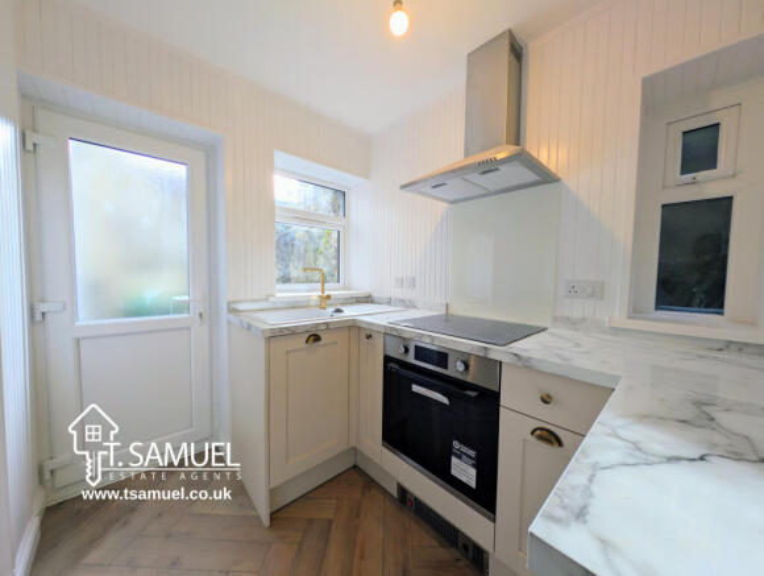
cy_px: 288
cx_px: 382
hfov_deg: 110.4
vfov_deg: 94.7
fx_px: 265
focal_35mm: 12
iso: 39
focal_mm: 2.23
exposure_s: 1/114
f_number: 1.95
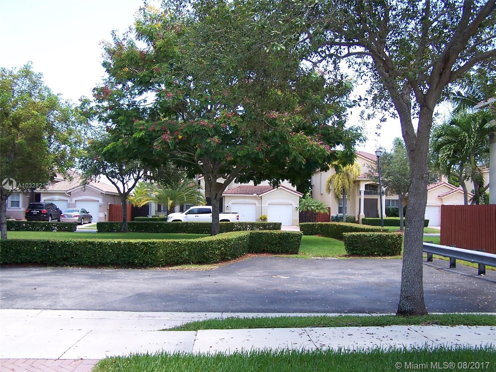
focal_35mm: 38
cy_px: 186
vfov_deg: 37.7
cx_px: 248
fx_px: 544
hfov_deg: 49.0
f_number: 2.8
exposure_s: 1/180
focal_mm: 6.3
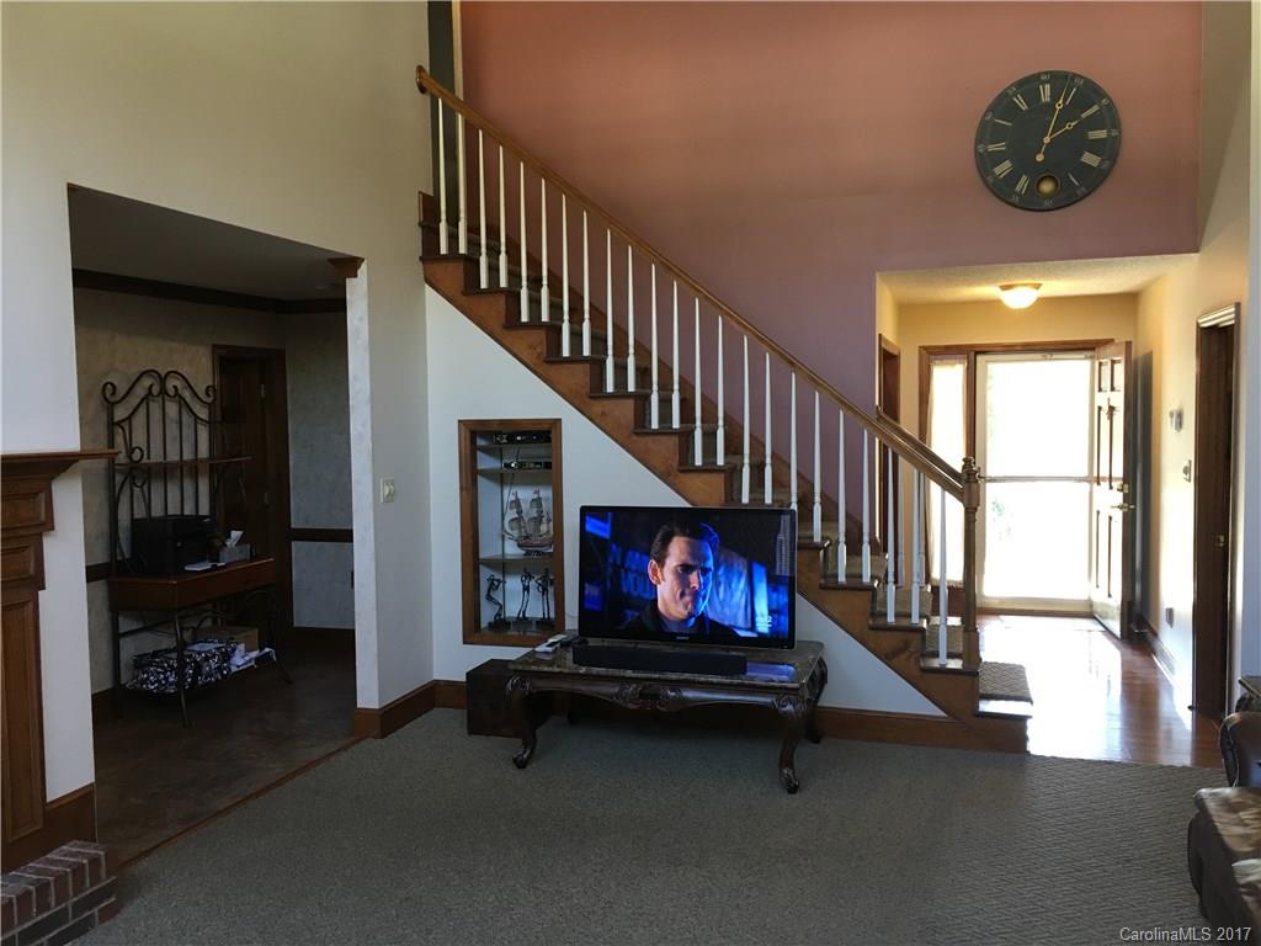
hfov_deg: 61.7
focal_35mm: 29
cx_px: 630
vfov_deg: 48.2
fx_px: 1056
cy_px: 473
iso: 80
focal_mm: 4.15
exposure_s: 1/30
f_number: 2.2
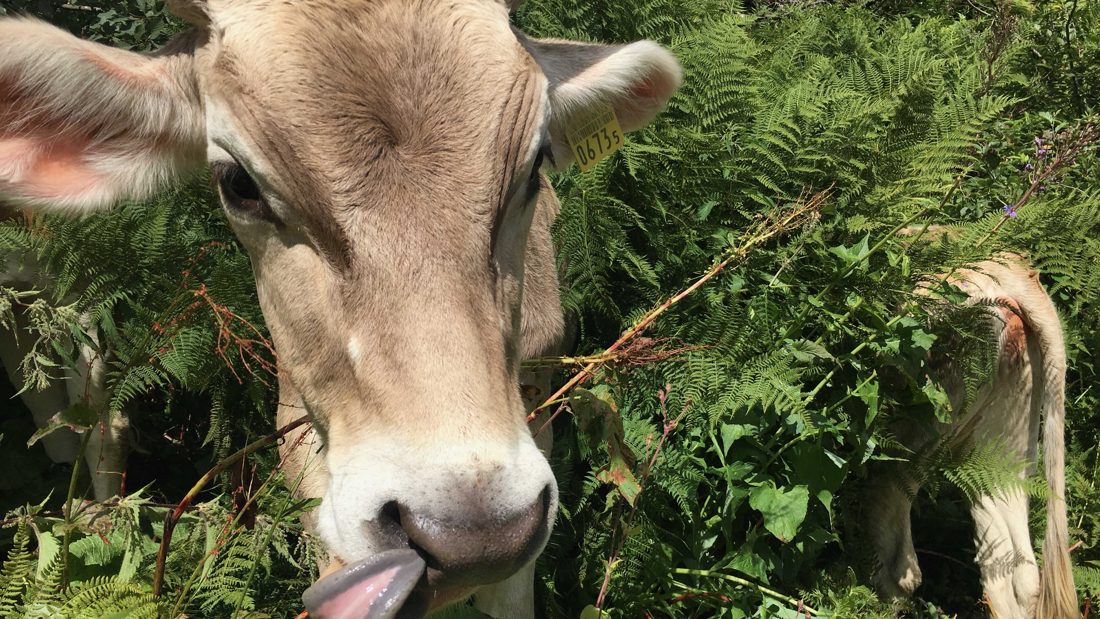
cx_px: 557
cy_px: 340
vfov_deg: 36.6
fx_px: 933
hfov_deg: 61.0
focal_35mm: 32
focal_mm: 4.15
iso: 25
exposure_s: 1/1748
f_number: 2.2
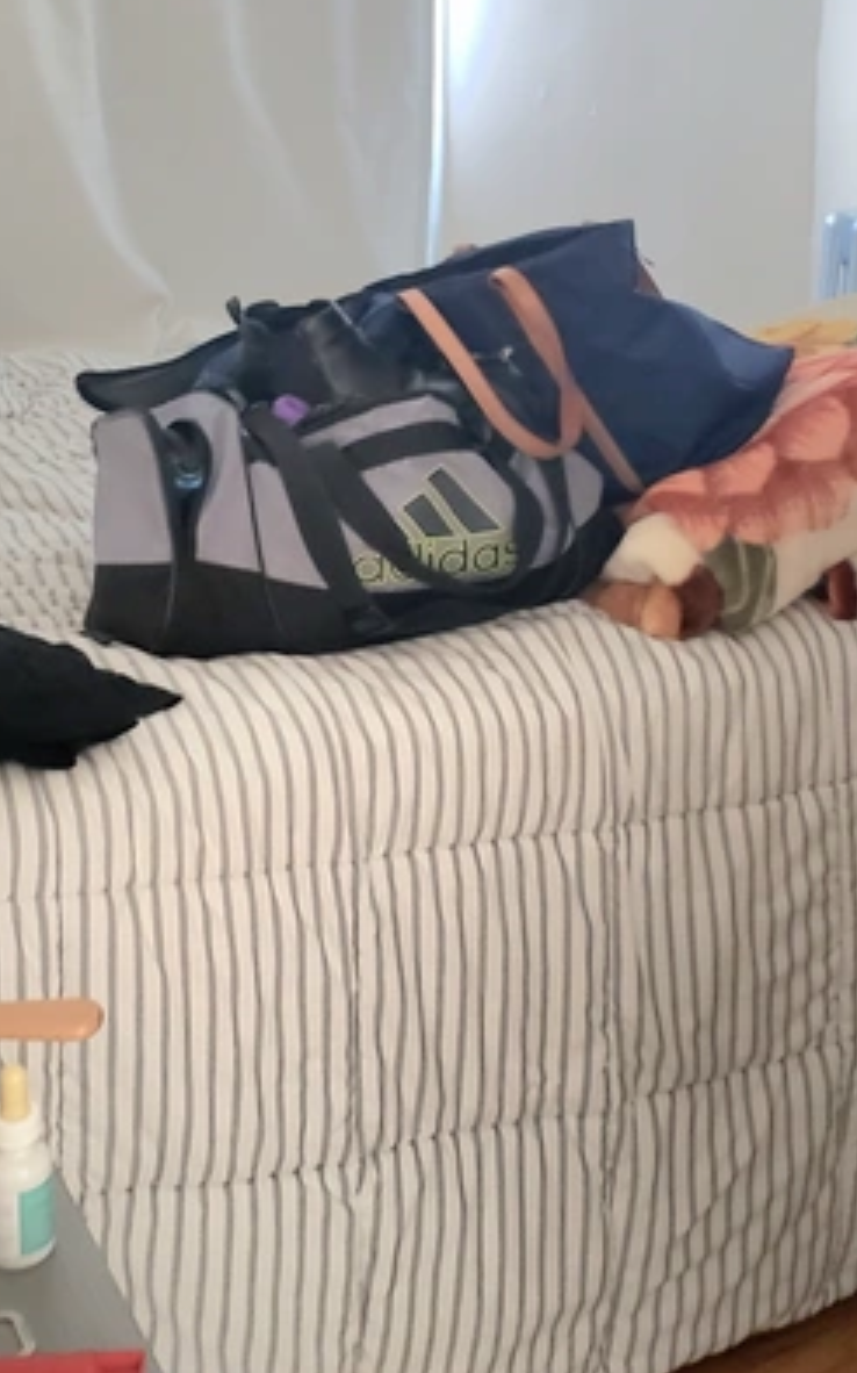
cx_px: 422
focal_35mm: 42
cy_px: 683
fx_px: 1571
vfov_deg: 47.2
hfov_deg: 30.5
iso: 250
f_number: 1.5
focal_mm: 4.3
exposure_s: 1/11
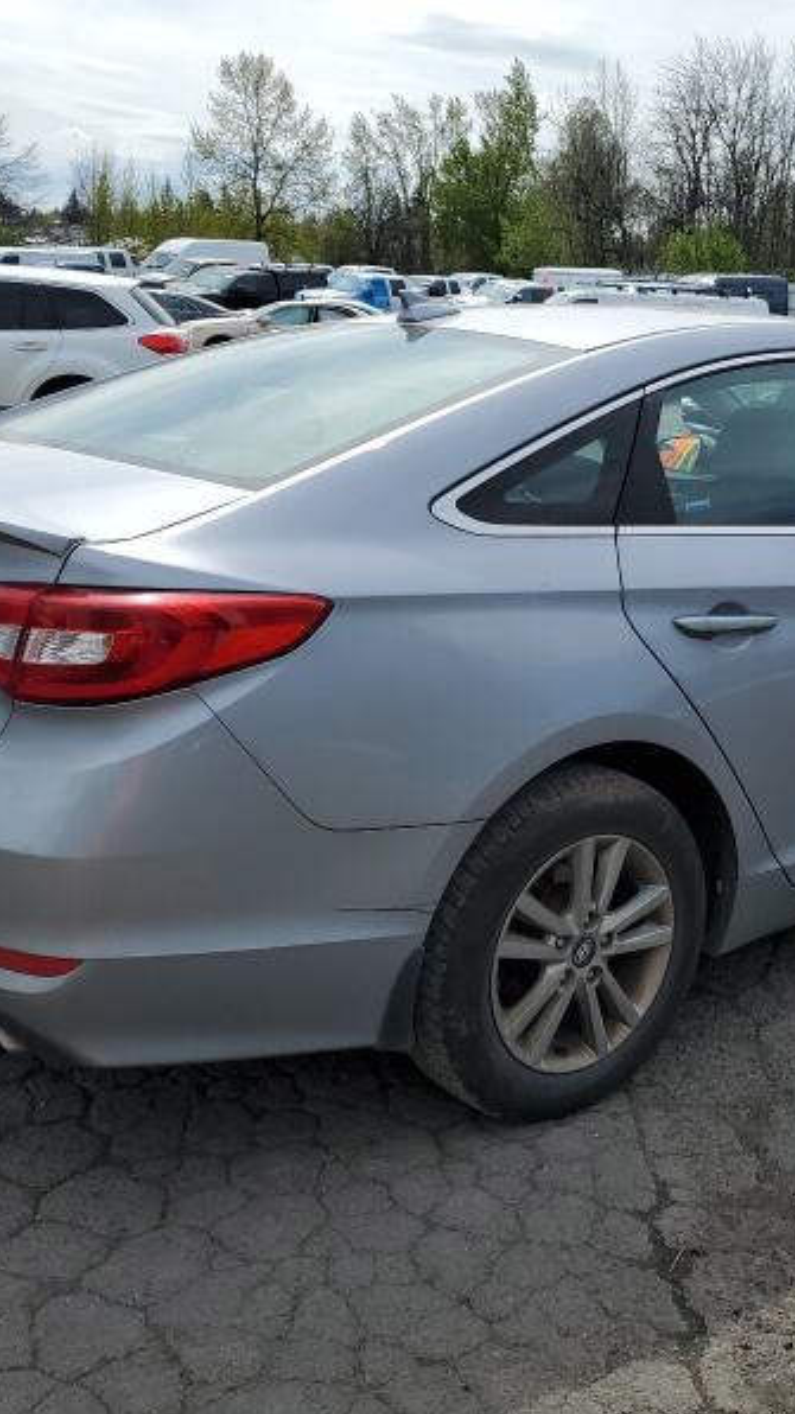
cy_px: 709
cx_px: 560
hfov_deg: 30.8
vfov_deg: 52.8
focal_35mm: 38
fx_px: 1425
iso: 50
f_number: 1.5
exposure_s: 1/5000
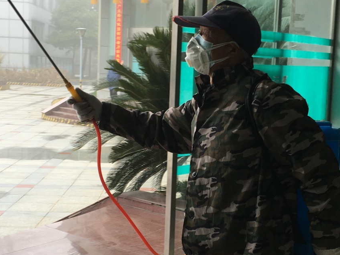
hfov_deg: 29.2
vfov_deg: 22.2
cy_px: 150
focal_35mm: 66
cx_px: 218
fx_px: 648
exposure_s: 1/103
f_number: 2.2
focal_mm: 4.15
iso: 25
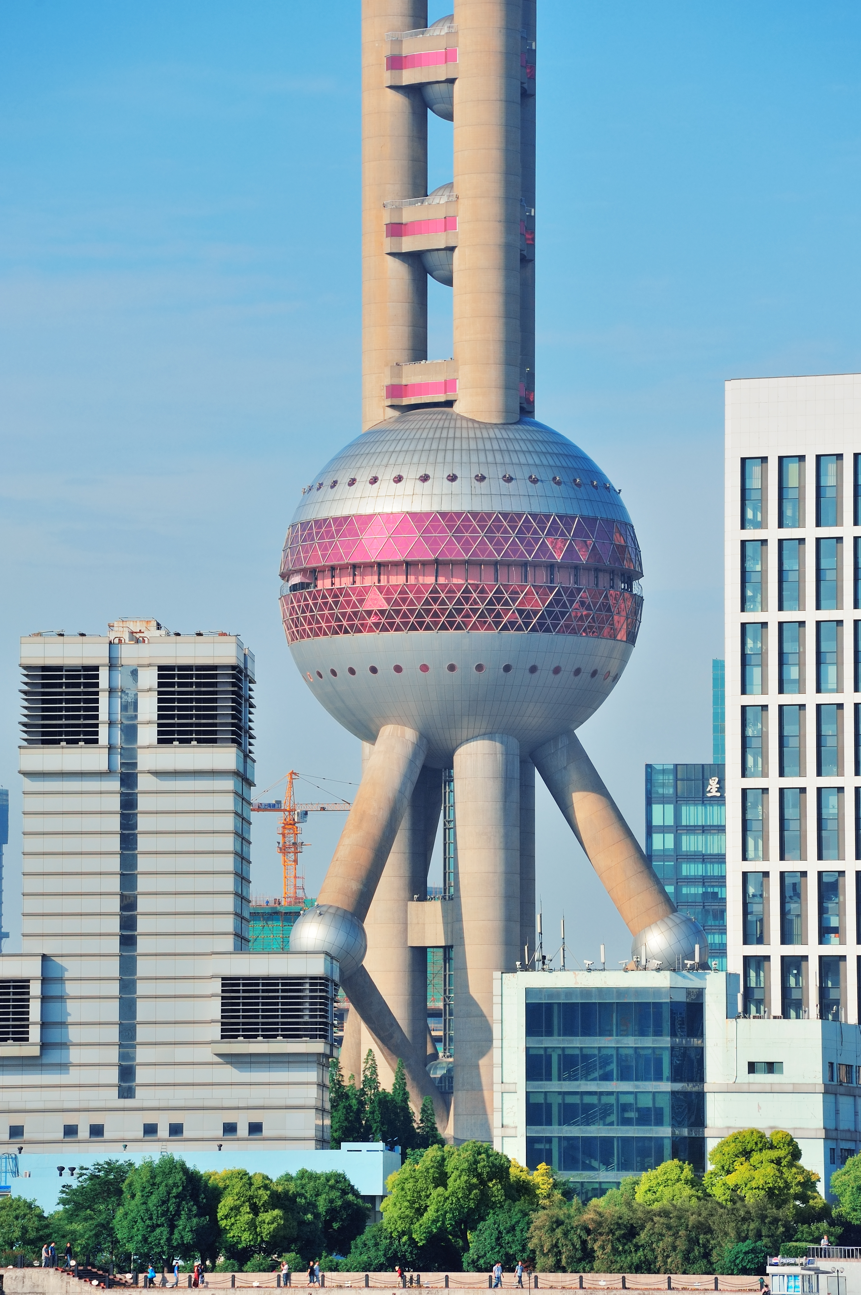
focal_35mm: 200
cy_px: 648
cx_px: 430
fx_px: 7187
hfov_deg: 6.9
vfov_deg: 10.3
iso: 200
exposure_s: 1/750
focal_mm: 200
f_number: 8
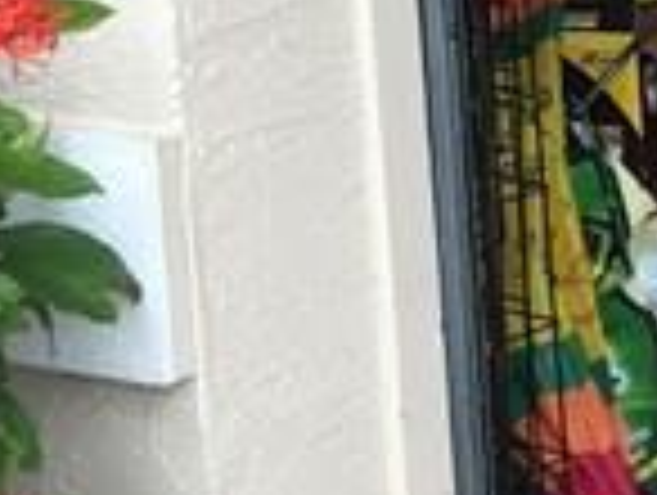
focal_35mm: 203
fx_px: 3859
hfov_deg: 8.6
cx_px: 1746
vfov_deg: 7.1
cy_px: -446
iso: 25
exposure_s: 1/121
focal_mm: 4.15
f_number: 2.2
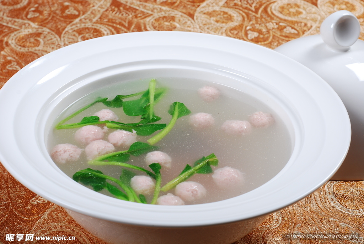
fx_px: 759
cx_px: 182
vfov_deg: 18.2
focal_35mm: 75
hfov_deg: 27.0
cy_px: 122
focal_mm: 50
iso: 100
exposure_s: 1/160
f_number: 10
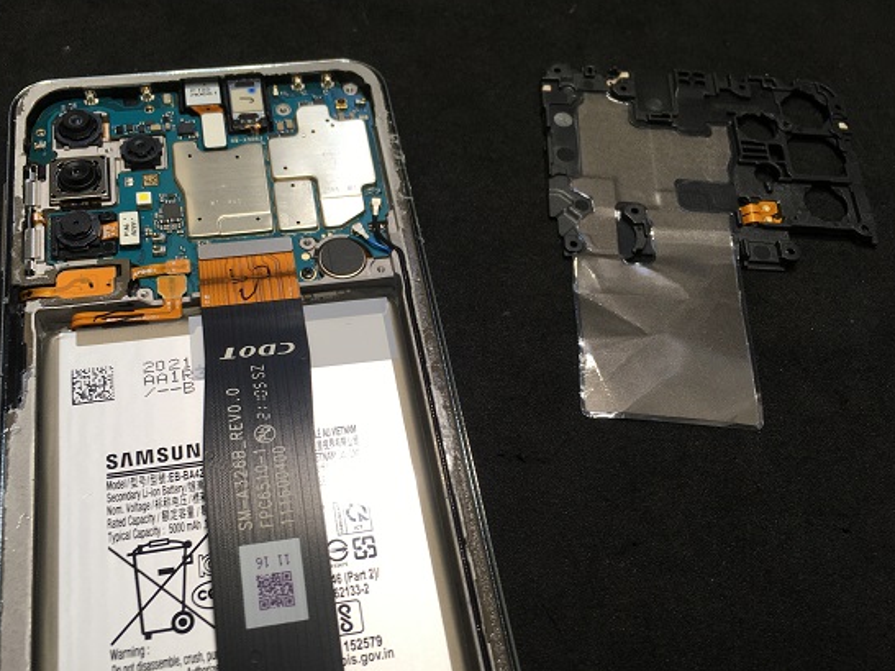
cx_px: 395
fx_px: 879
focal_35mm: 34
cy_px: 371
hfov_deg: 53.8
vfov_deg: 41.7
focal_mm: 4.15
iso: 25
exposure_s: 1/60
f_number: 2.2
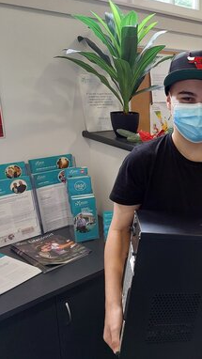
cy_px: 178
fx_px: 324
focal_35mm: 34
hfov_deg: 30.6
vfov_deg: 58.0
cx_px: 227
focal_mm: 5.06
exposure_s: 1/60
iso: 100
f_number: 1.8
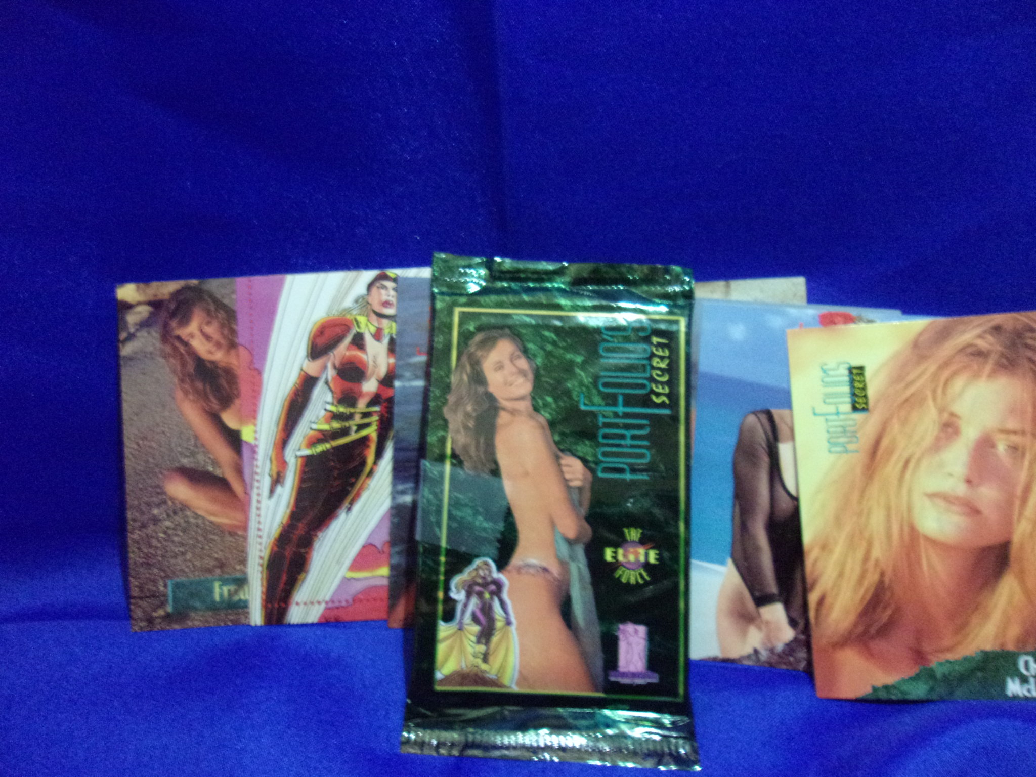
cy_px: 388
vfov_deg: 51.4
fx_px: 808
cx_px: 518
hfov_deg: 65.3
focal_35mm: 27
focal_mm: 4.9
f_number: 3
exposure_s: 1/11
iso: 800
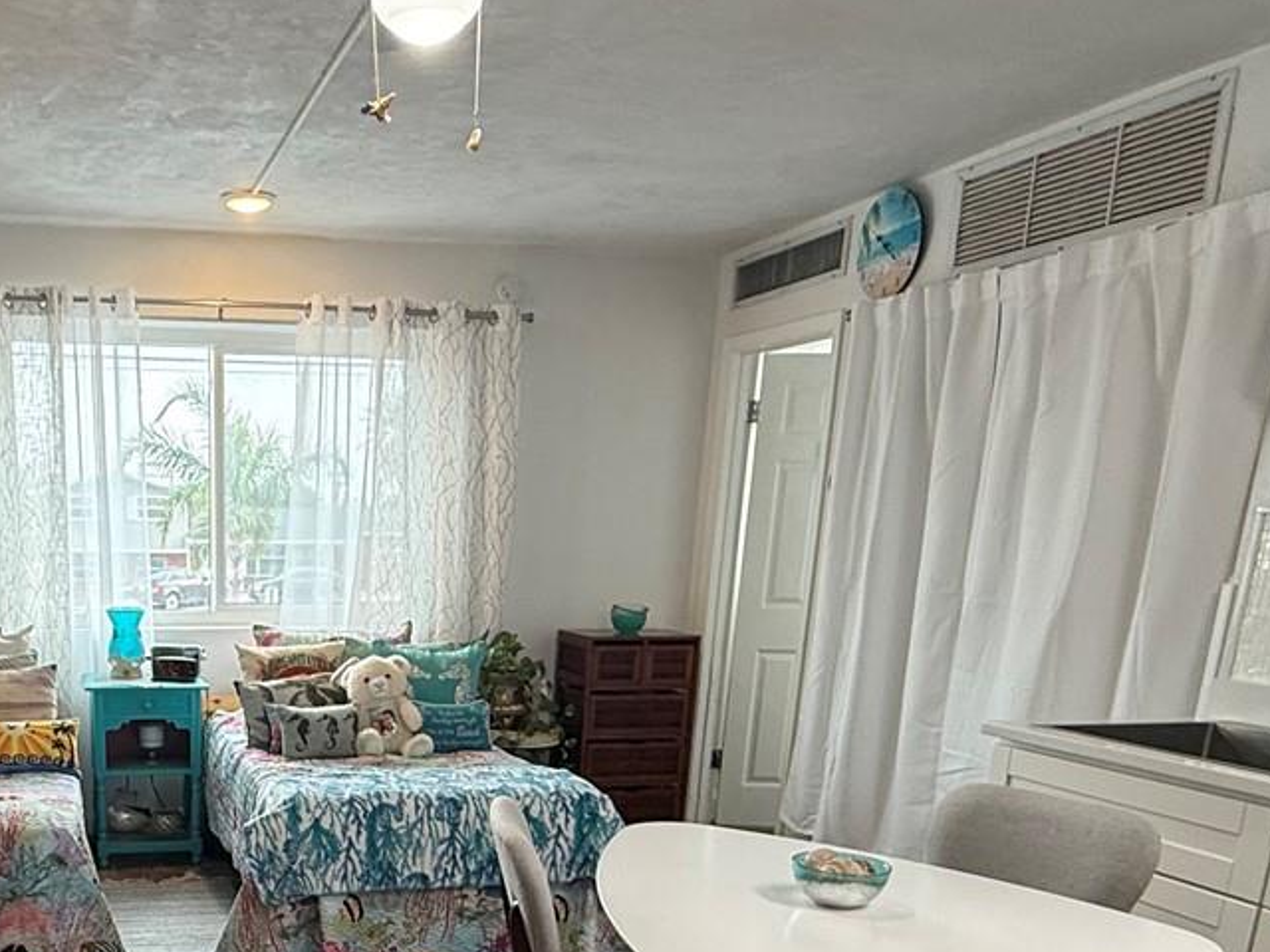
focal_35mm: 35
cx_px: 296
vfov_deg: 37.4
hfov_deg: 50.2
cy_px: 894
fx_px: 1284
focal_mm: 2.22
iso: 160
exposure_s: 1/120
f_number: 2.2
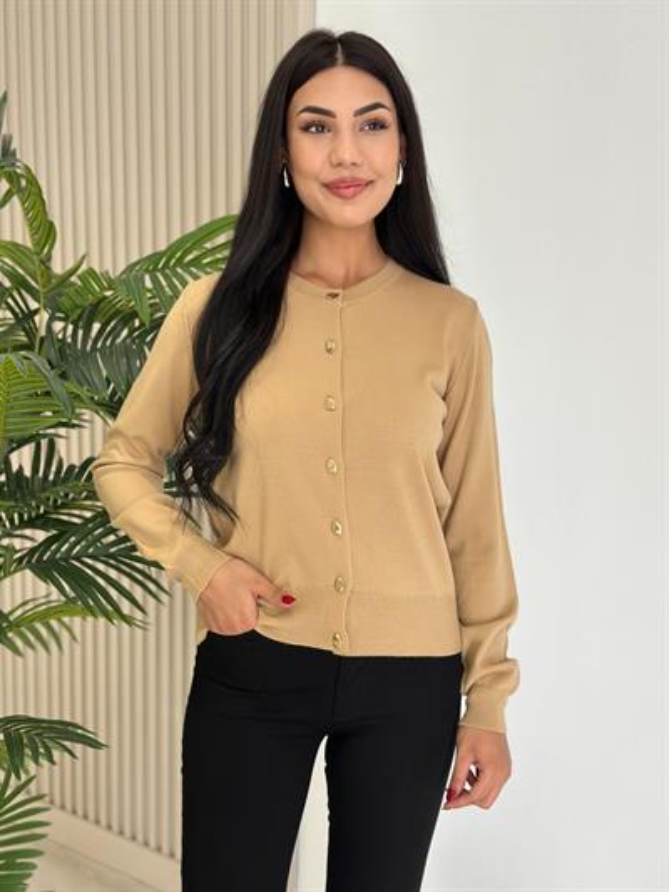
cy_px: 446
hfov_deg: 30.3
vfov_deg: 39.6
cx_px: 334
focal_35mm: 48
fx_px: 1236
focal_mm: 6.86
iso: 80
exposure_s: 1/349
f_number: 1.78
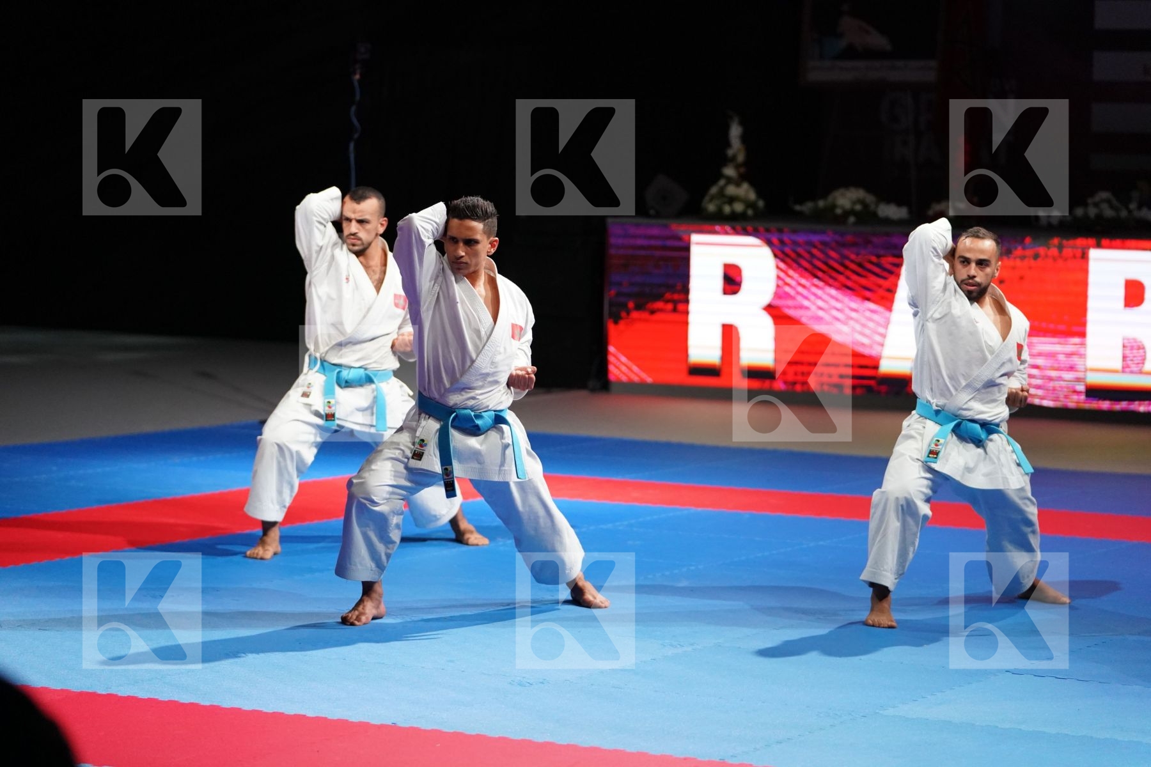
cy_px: 384
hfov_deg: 17.9
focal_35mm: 114
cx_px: 576
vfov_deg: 12.0
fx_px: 3645
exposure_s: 1/1000
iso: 4000
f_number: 2.8
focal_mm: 114
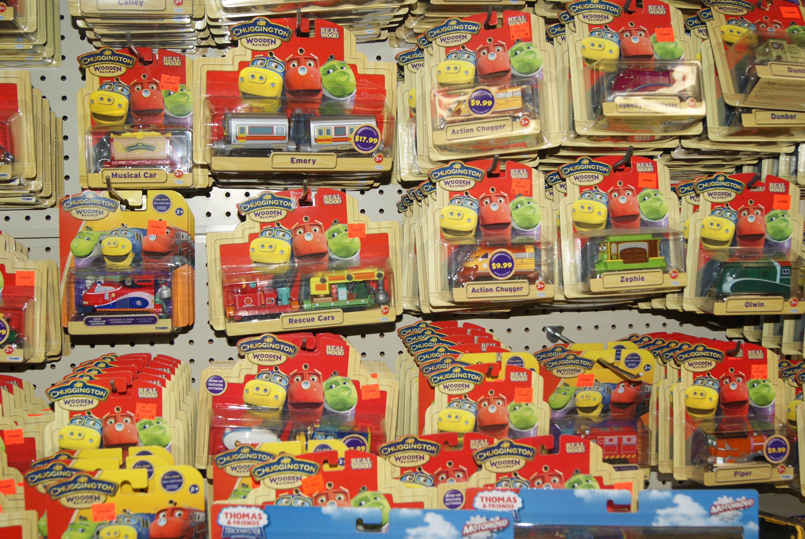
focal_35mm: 42
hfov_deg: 46.3
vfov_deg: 32.0
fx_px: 940
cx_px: 402
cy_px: 270
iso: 400
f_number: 5.6
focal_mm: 28
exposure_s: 1/60
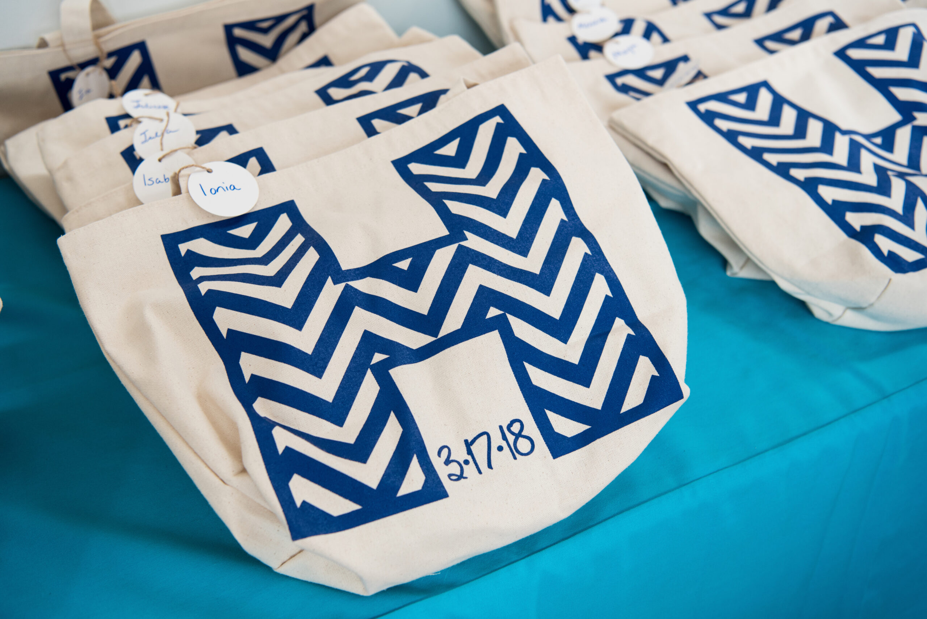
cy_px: 310
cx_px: 464
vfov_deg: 33.4
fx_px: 1030
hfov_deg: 48.4
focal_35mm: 40
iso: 400
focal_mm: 40
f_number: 4
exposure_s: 1/80
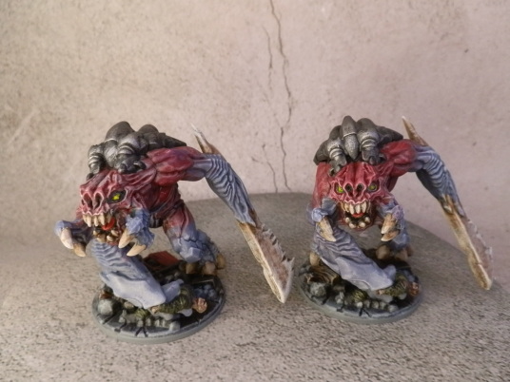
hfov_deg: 63.4
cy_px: 191
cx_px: 255
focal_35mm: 28
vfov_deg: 49.7
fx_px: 413
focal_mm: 5
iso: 400
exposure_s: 1/125
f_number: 3.1
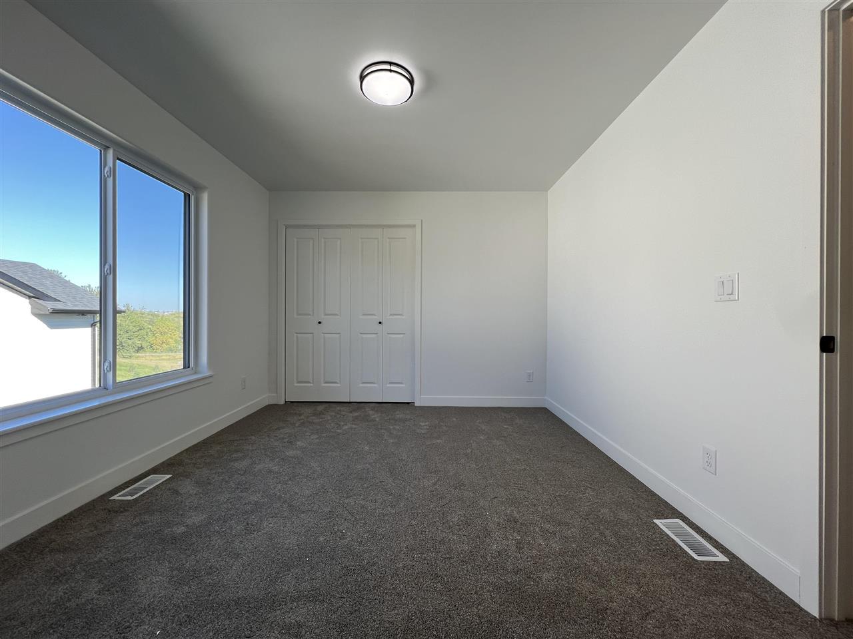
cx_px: 426
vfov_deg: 89.9
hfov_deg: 106.2
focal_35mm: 13
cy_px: 320
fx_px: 320
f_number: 1.8
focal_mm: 1.57
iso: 32
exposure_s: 1/120
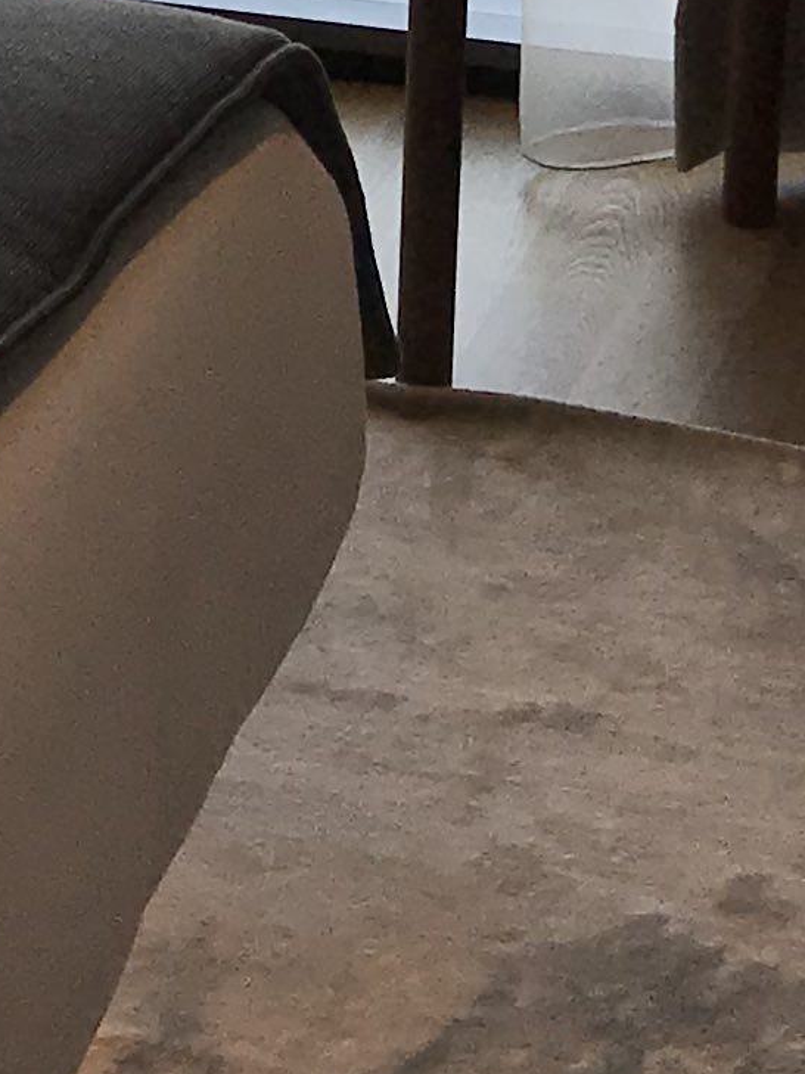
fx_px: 4806
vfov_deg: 11.7
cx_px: -196
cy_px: -894
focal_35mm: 155
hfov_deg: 9.4
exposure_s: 1/556
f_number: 1.8
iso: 20
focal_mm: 3.99
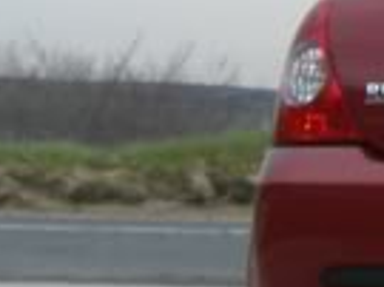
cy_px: -108
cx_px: 774
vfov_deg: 6.5
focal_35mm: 225
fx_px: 2494
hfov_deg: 8.4
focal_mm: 6.2
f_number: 4.3
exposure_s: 1/320
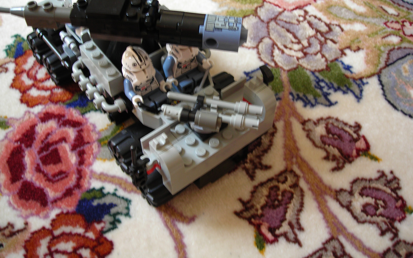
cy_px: 109
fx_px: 462
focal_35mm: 41
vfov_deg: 31.2
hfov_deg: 48.2
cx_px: 209
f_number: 3.2
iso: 50
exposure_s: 1/6.1
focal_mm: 6.3
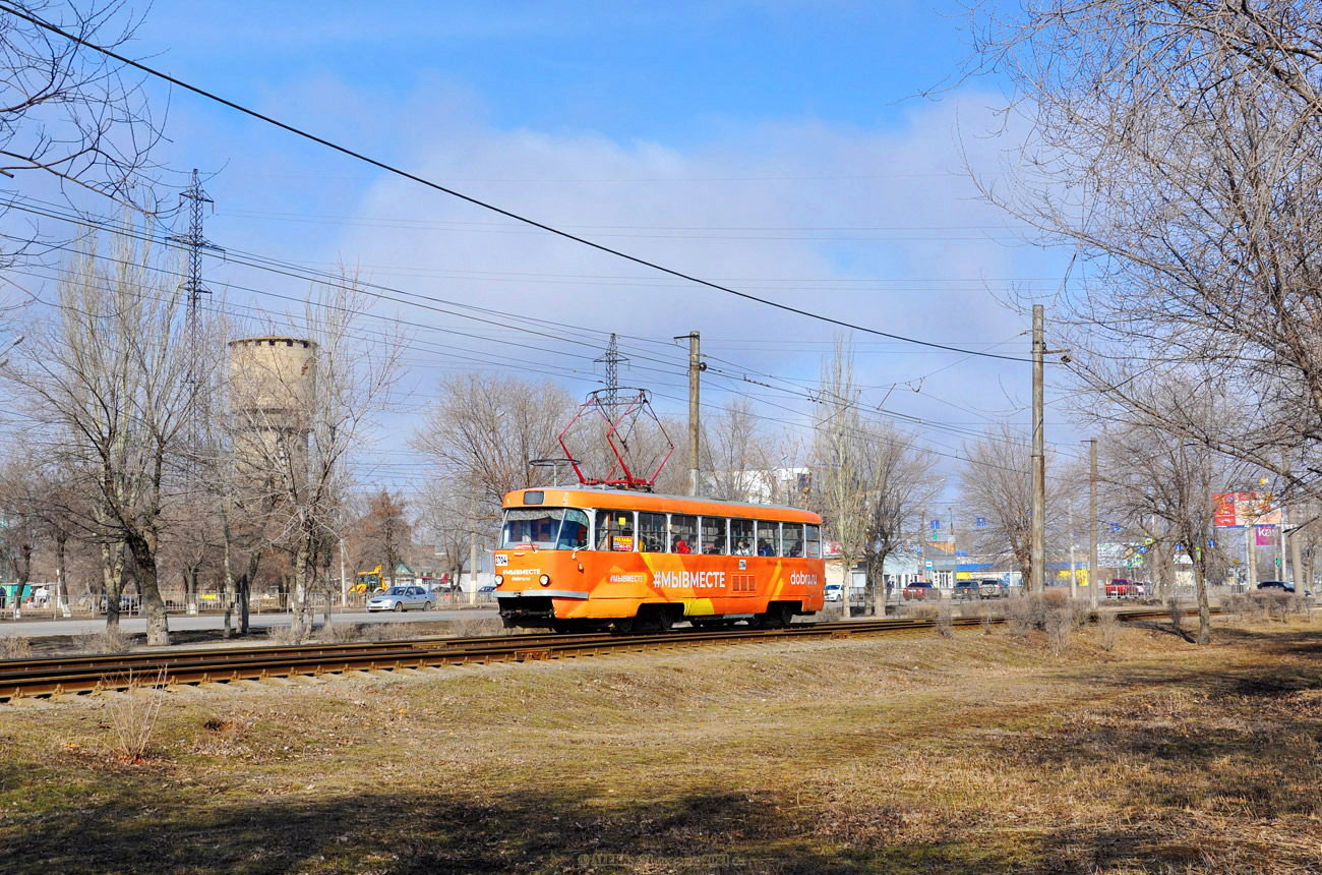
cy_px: 438
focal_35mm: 42
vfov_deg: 31.7
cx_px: 661
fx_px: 1539
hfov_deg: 46.5
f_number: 9
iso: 200
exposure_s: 1/640
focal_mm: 28
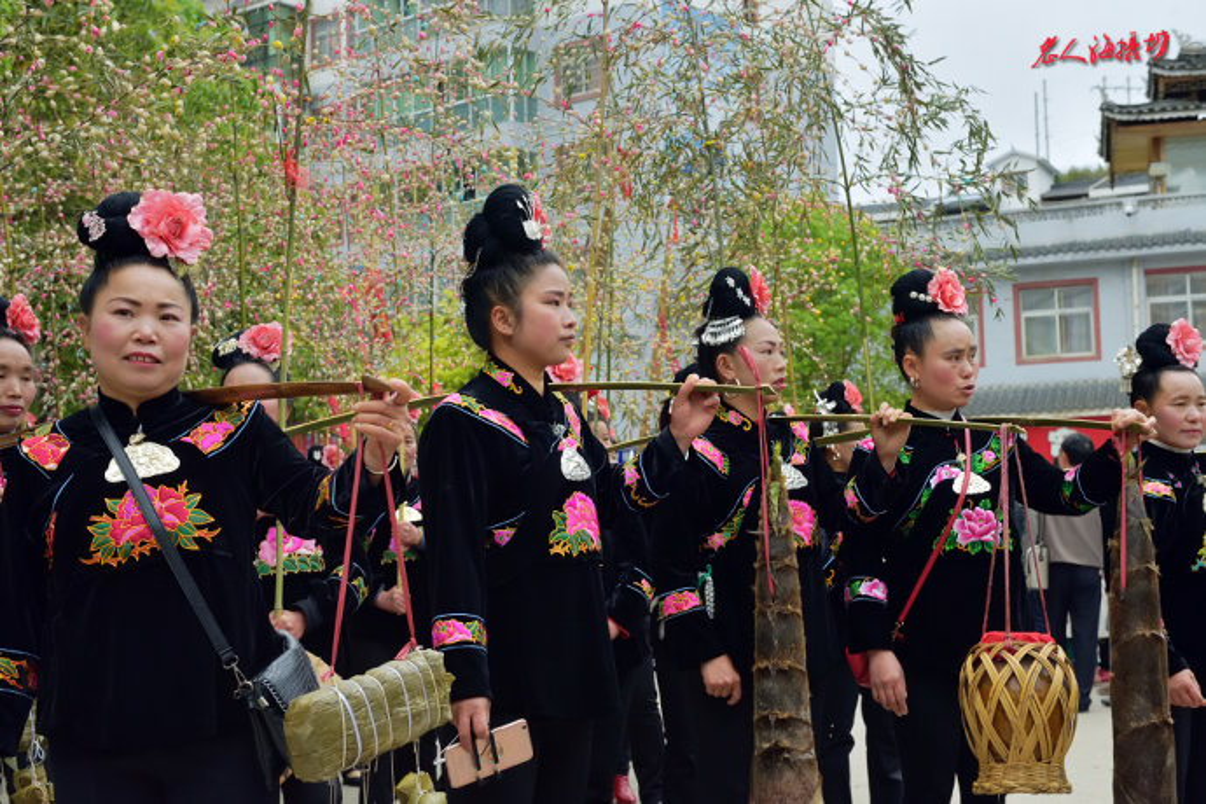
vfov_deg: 24.6
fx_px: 1842
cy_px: 402
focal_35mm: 55
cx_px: 603
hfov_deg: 36.2
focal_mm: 55
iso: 1250
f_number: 8
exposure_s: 1/320
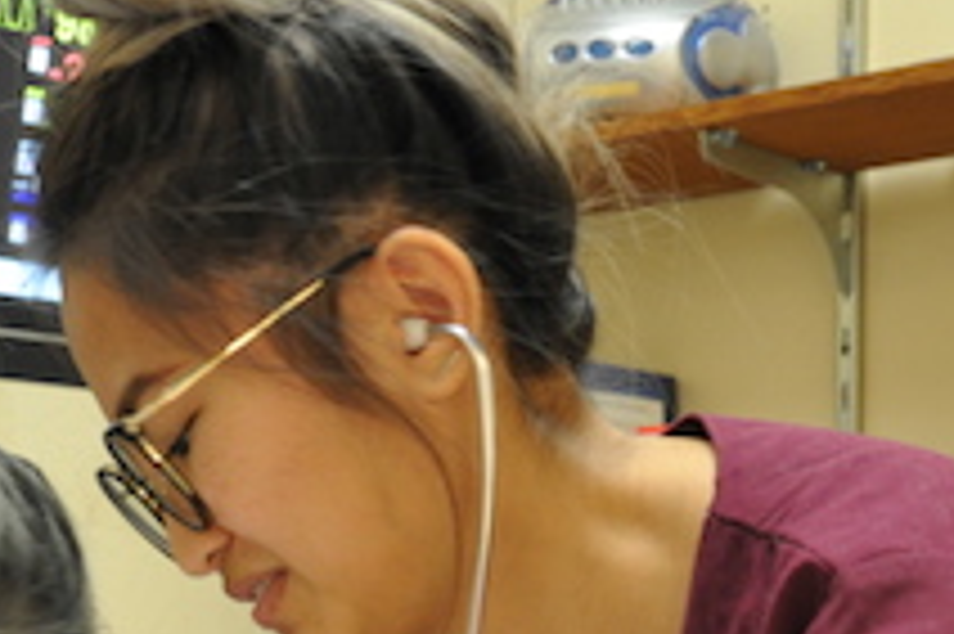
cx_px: 450
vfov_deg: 11.2
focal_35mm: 119
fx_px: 3151
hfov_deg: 17.2
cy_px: 866
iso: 800
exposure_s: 1/13
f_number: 4
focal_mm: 28
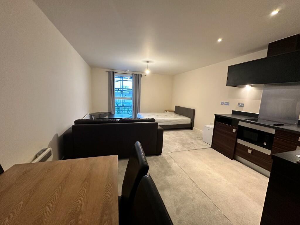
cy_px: 112
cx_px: 150
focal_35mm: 14
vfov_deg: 85.7
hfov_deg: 102.1
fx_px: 121
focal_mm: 2.22
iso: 320
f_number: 2.2
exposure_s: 1/50
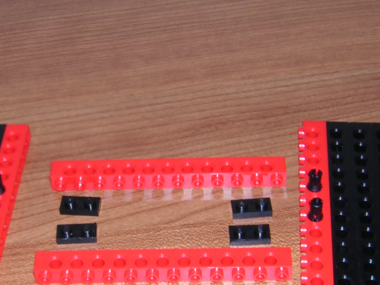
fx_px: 988
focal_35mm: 90
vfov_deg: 16.4
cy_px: 165
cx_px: 151
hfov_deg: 21.7
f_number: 6.4
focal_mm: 7.1
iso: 124
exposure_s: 1/60.1
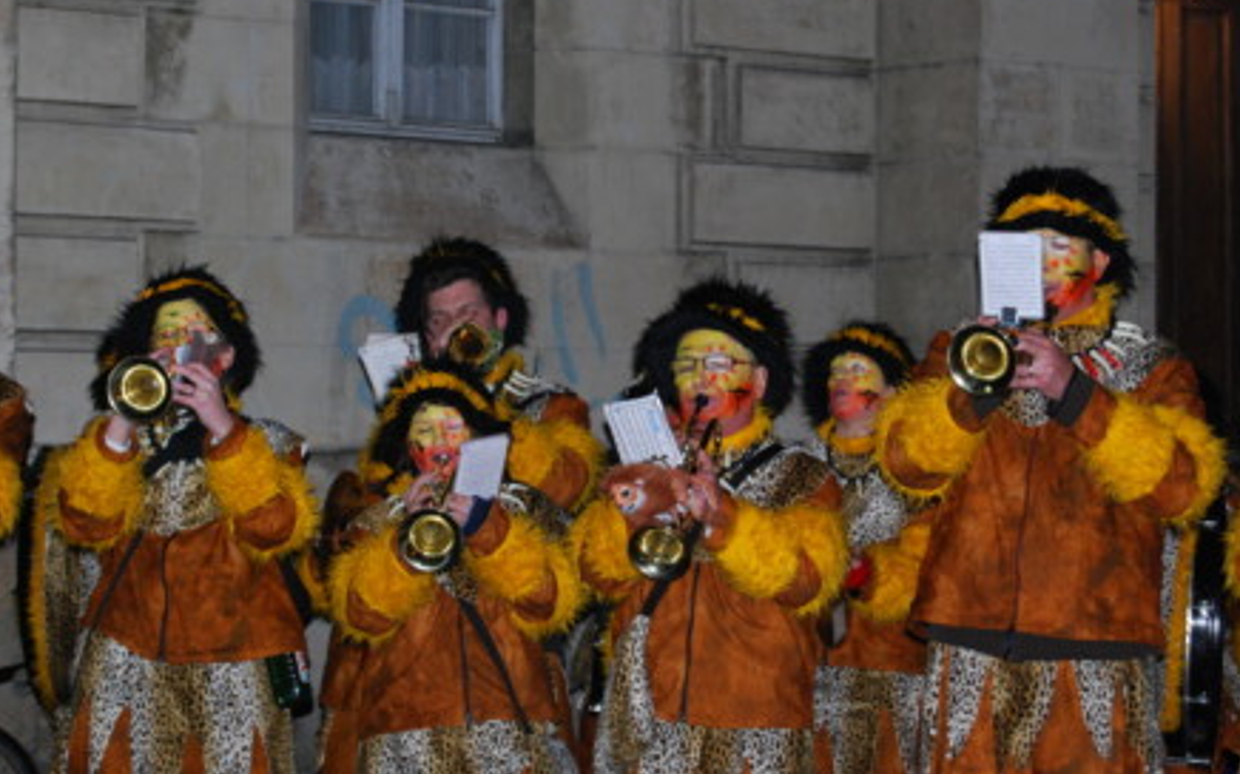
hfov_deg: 21.5
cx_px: 688
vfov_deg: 13.5
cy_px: 369
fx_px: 3262
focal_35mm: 97
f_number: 5.6
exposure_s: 1/60
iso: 900
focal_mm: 55
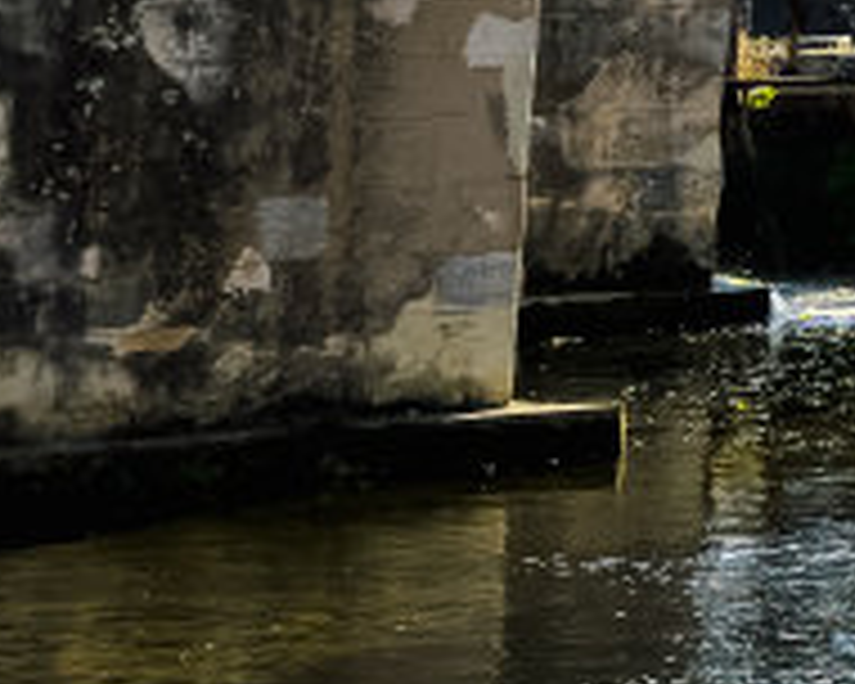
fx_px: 4985
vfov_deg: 7.3
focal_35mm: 197
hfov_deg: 8.7
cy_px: -1053
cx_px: 2232
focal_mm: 6.86
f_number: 1.8
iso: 100
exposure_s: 1/5500
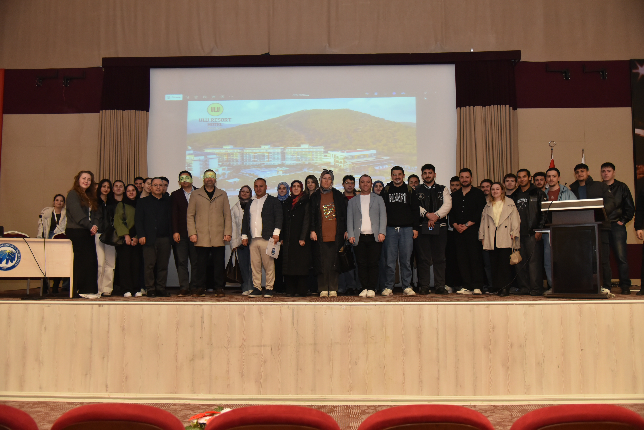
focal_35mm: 32
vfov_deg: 41.1
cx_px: 322
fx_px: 573
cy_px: 215
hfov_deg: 58.7
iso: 2800
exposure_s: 1/60
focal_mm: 32
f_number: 4
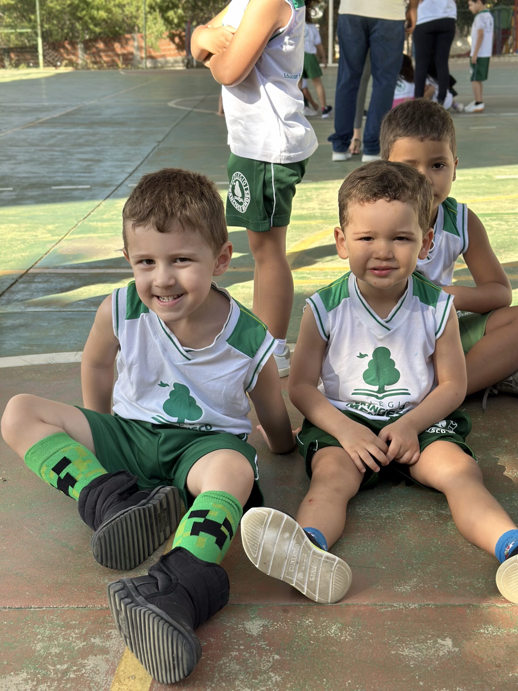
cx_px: 259
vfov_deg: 39.7
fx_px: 958
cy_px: 346
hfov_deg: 30.3
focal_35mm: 48
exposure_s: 1/729
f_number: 1.78
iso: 80
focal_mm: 6.86
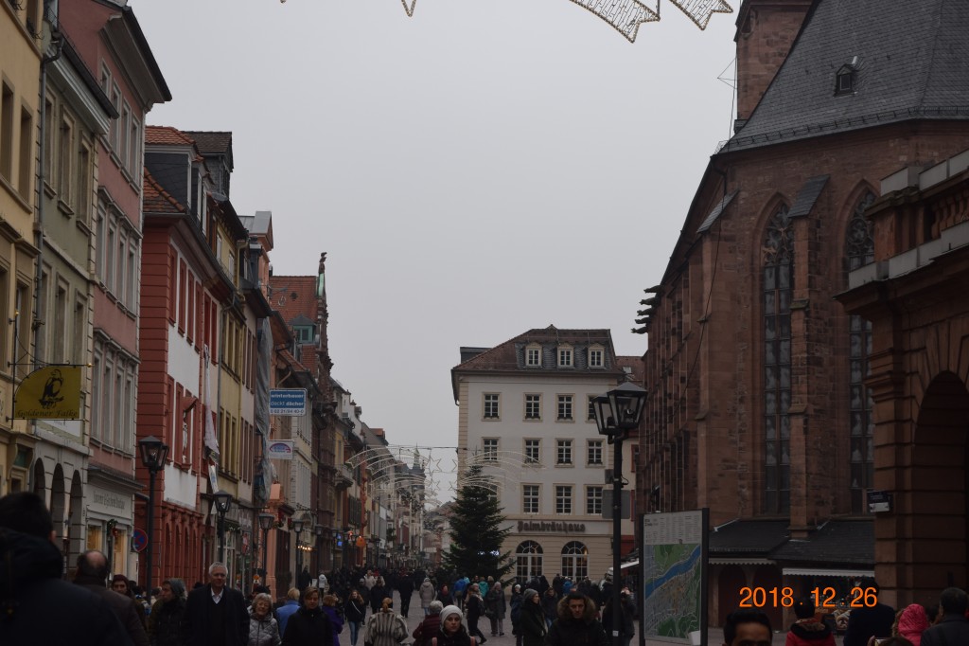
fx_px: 2220
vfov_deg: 16.5
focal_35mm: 82
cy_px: 323
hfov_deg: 24.6
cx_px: 484
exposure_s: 1/200
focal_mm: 55
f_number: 7.1
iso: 400
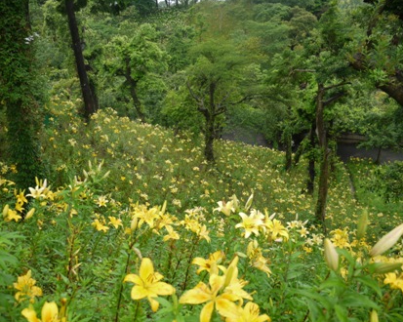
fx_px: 429
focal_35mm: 36
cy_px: 160
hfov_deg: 50.3
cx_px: 187
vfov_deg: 41.1
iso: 100
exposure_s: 1/125
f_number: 4
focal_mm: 17
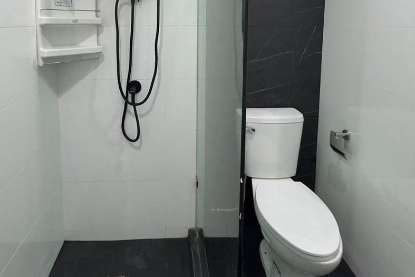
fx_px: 265
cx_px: 175
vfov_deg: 50.8
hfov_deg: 75.6
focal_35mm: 23
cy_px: 45
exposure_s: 1/50
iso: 200
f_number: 2.2
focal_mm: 2.22
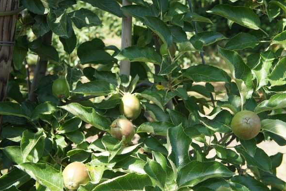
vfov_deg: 26.7
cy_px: 97
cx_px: 141
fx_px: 401
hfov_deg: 39.2
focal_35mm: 51
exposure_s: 1/160
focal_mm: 33
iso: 200
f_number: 6.3
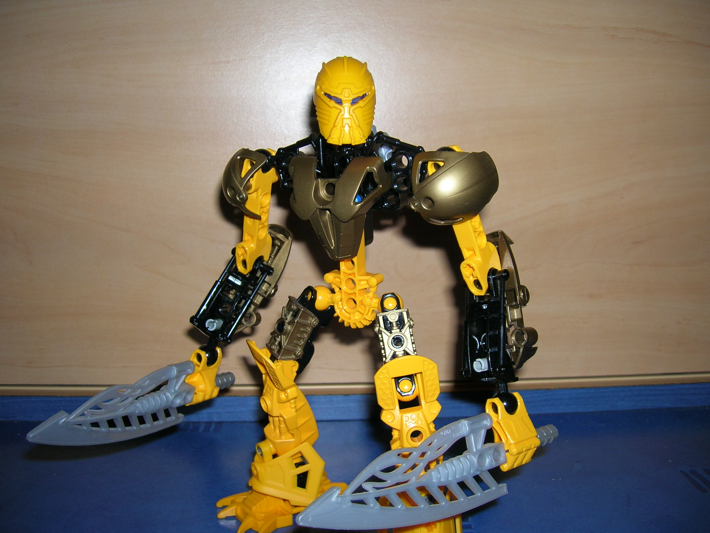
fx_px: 697
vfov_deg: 41.8
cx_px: 355
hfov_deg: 54.0
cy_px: 266
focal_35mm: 34
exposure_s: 1/60.1
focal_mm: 5.7
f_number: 2.9
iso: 50
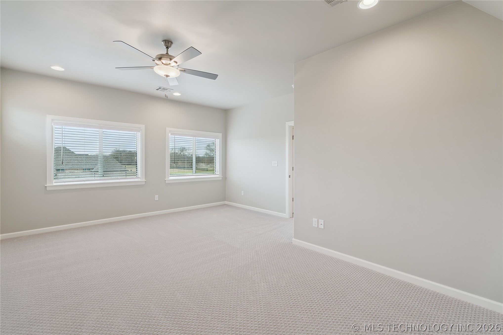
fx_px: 224
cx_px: 252
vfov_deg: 73.7
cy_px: 168
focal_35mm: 16
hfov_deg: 96.7
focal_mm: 16
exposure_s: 1/40
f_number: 5.6
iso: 200
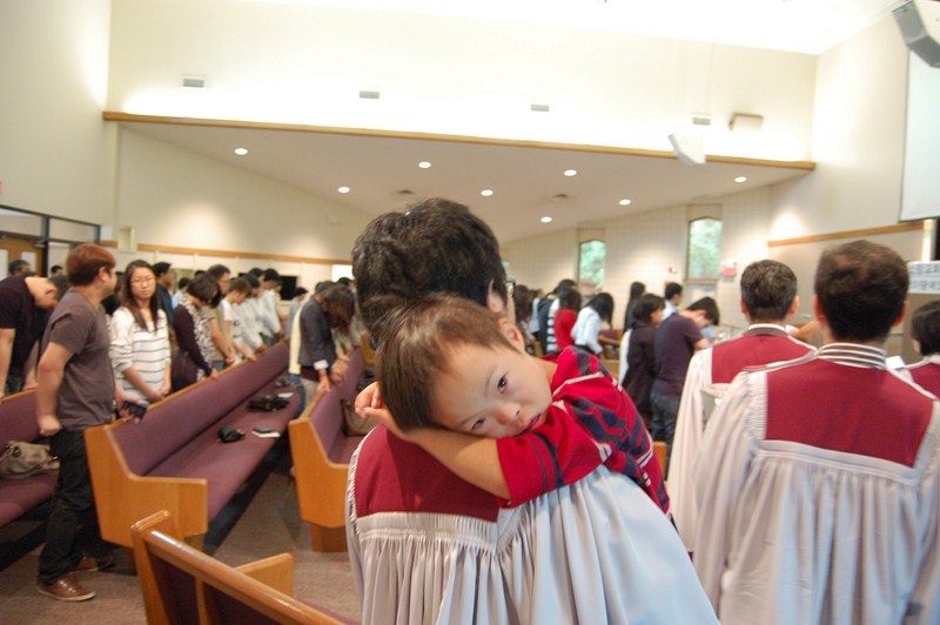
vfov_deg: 47.9
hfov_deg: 67.4
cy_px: 312
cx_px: 470
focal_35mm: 27
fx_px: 704
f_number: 3.5
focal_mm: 18
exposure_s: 1/15
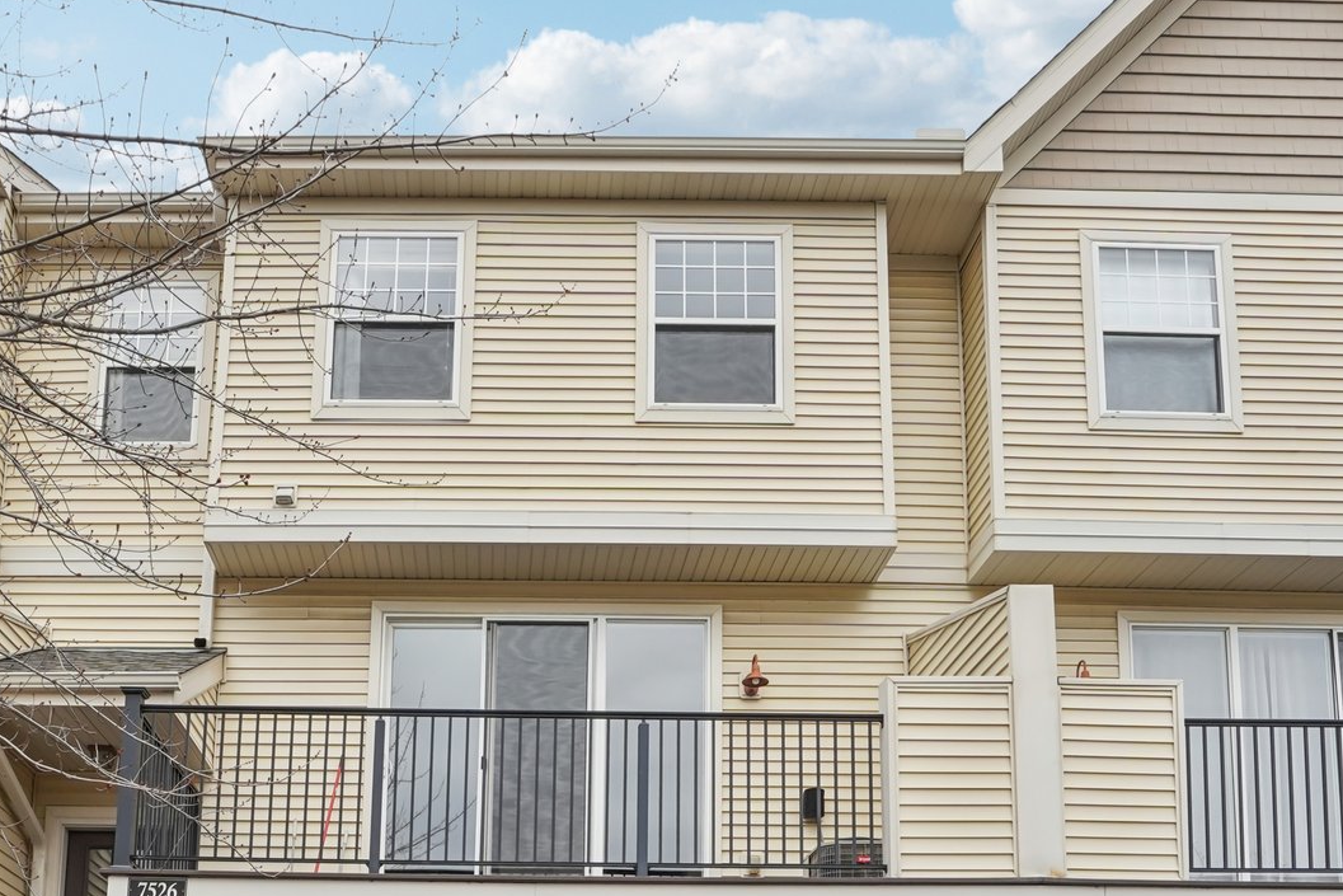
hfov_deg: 58.8
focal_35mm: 31
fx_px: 1157
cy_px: 721
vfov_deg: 40.5
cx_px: 442
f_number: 8
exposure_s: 1/500
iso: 400
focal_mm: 16
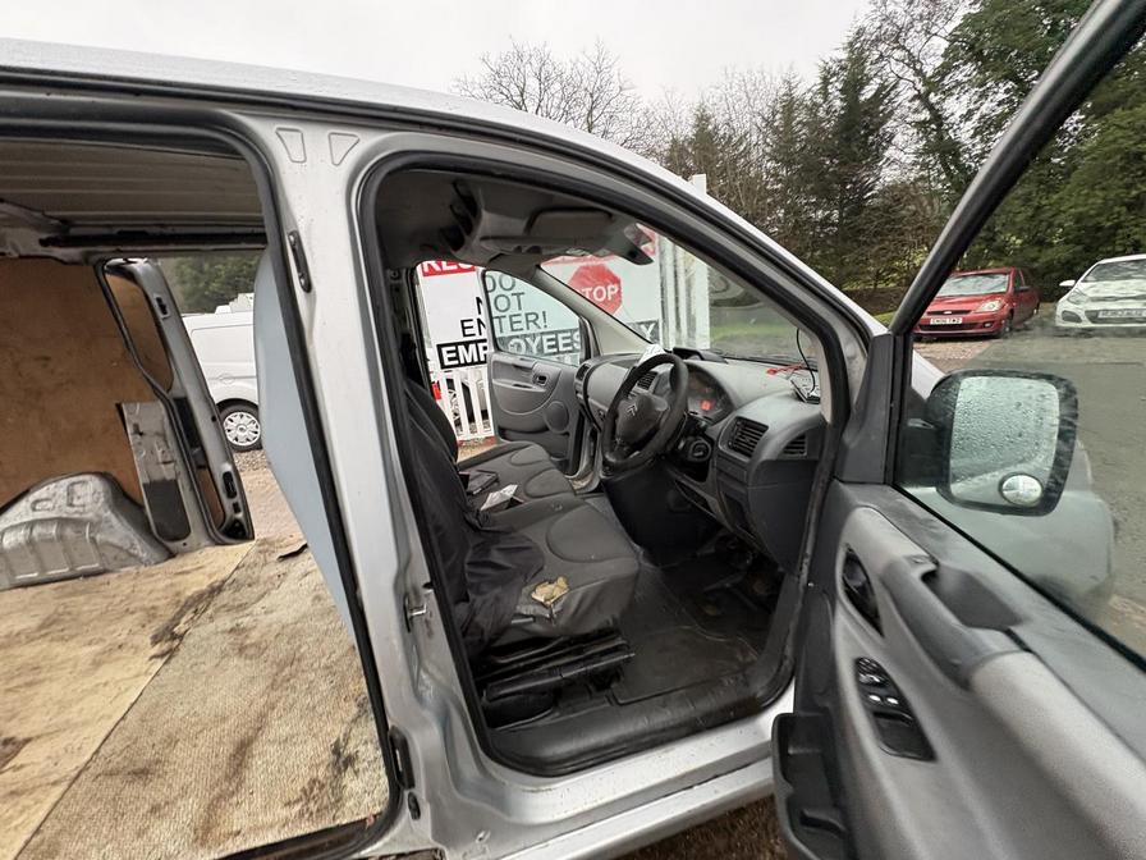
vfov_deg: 85.7
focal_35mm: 14
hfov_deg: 102.1
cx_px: 573
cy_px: 430
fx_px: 463
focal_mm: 2.22
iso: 250
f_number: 2.2
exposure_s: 1/61
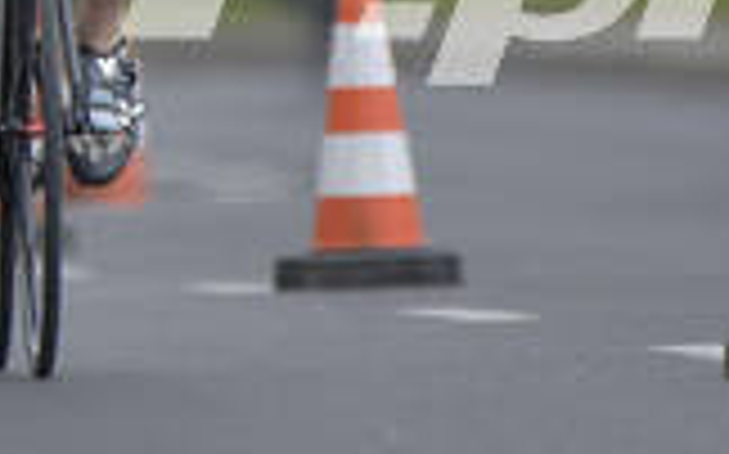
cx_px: -108
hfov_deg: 0.9
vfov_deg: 0.5
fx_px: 48066
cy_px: -312
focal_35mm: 2421
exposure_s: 1/1600
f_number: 6.3
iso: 400
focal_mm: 600
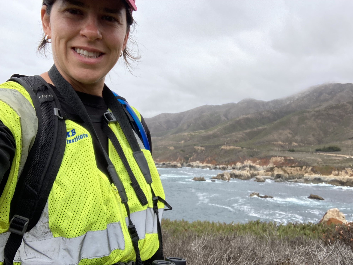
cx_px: 176
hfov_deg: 56.8
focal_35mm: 32
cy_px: 132
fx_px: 327
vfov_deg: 44.2
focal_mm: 2.87
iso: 20
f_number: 2.2
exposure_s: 1/632
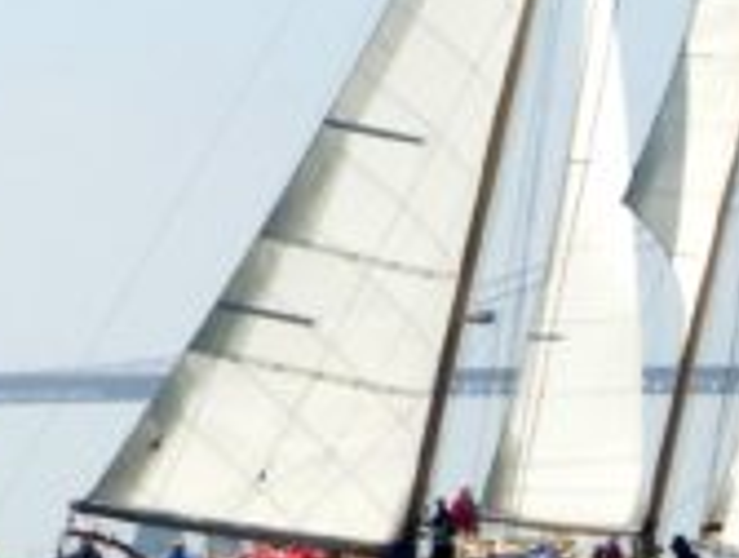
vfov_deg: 2.9
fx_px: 10997
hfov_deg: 3.8
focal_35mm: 514
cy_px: 44
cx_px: 1279
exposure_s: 1/1600
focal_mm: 20.1
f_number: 5
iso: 200
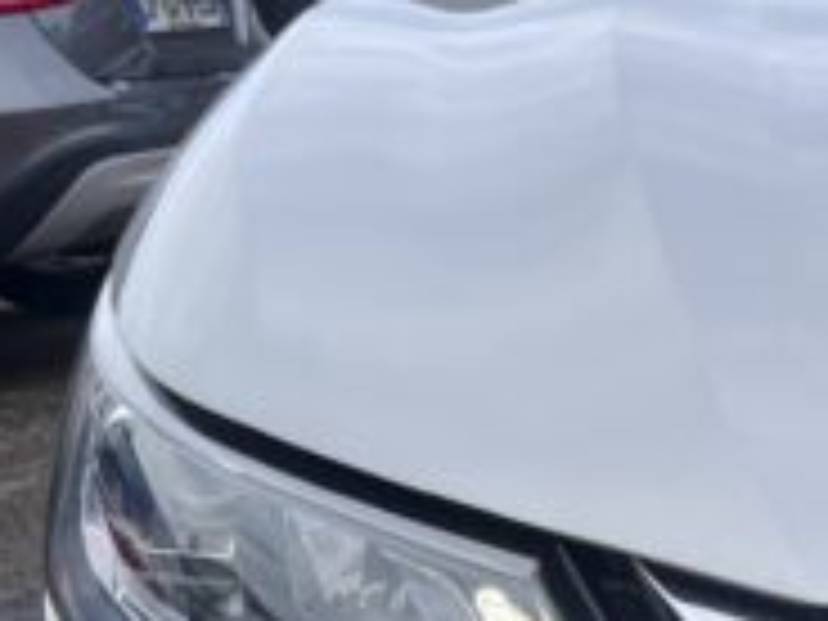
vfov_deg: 12.9
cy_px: 662
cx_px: 1562
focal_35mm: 113
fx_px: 2703
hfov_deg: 14.8
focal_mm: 5.1
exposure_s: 1/766
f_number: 1.6
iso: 50
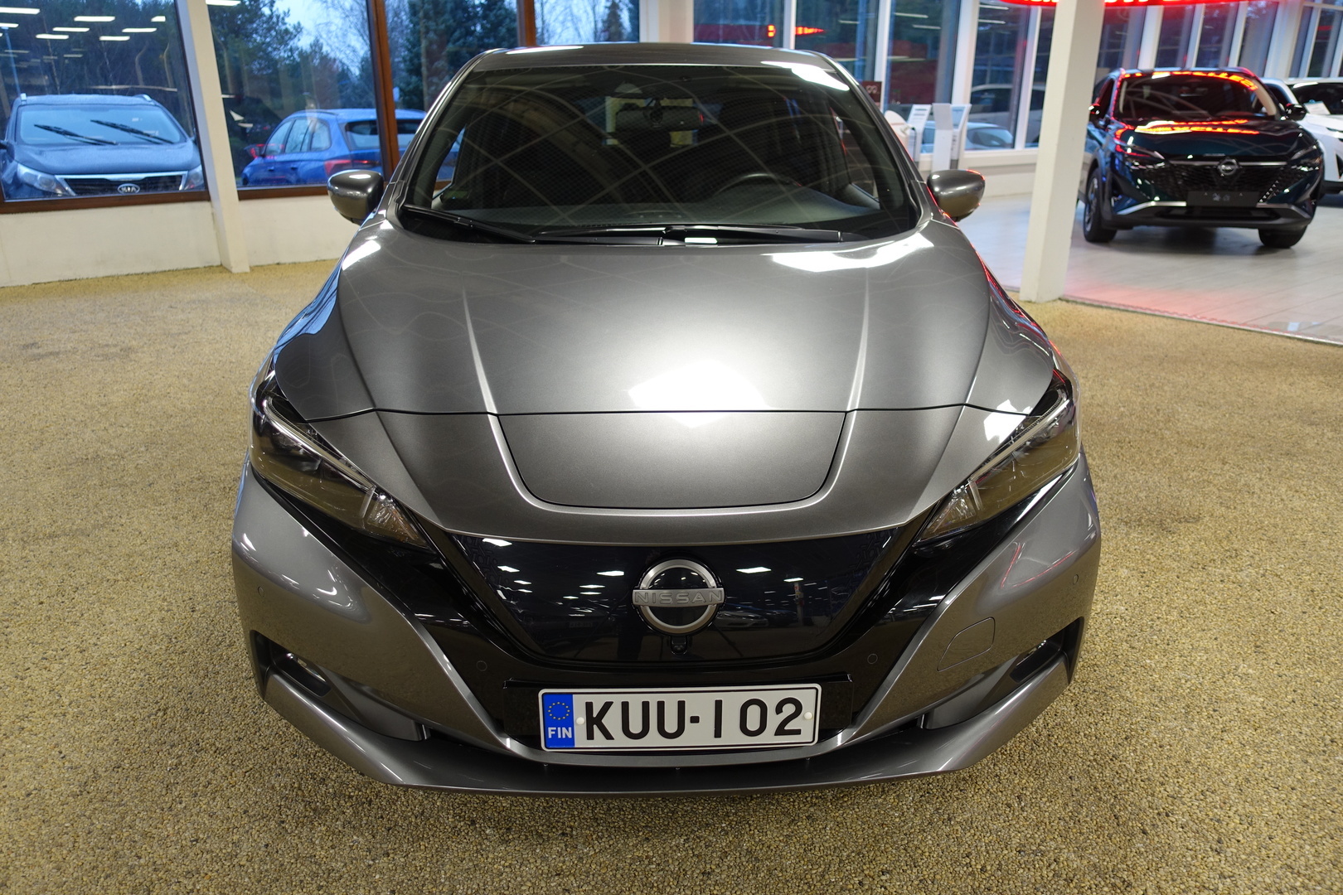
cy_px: 448
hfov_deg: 73.7
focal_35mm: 24
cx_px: 672
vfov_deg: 53.1
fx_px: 895
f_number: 1.8
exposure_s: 1/30
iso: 160
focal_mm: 8.8
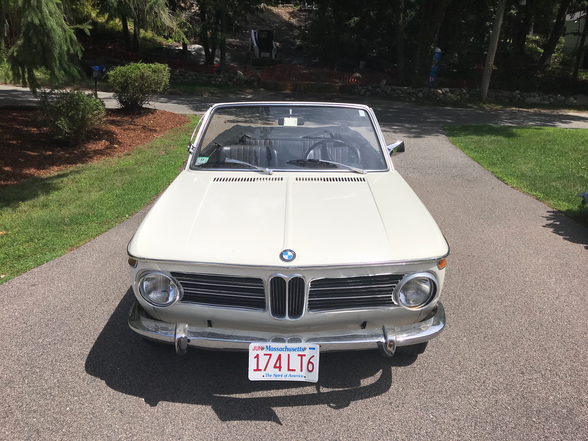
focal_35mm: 28
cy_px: 220
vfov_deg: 49.7
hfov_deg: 63.4
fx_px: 476
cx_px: 294
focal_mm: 3.99
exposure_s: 1/5051
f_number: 1.8
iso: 25
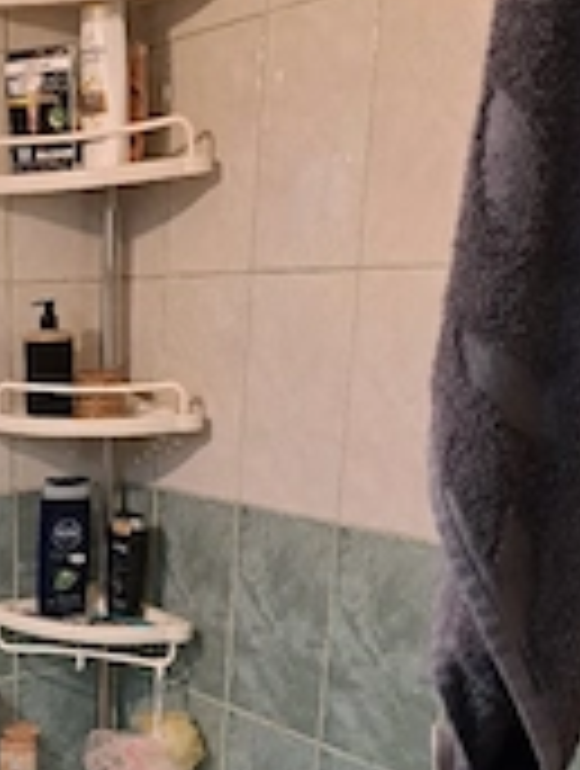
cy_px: 729
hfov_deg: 24.4
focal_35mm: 56
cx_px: -63
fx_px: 1246
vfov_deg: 32.2
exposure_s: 1/60.2
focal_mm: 5.23
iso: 320
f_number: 1.8
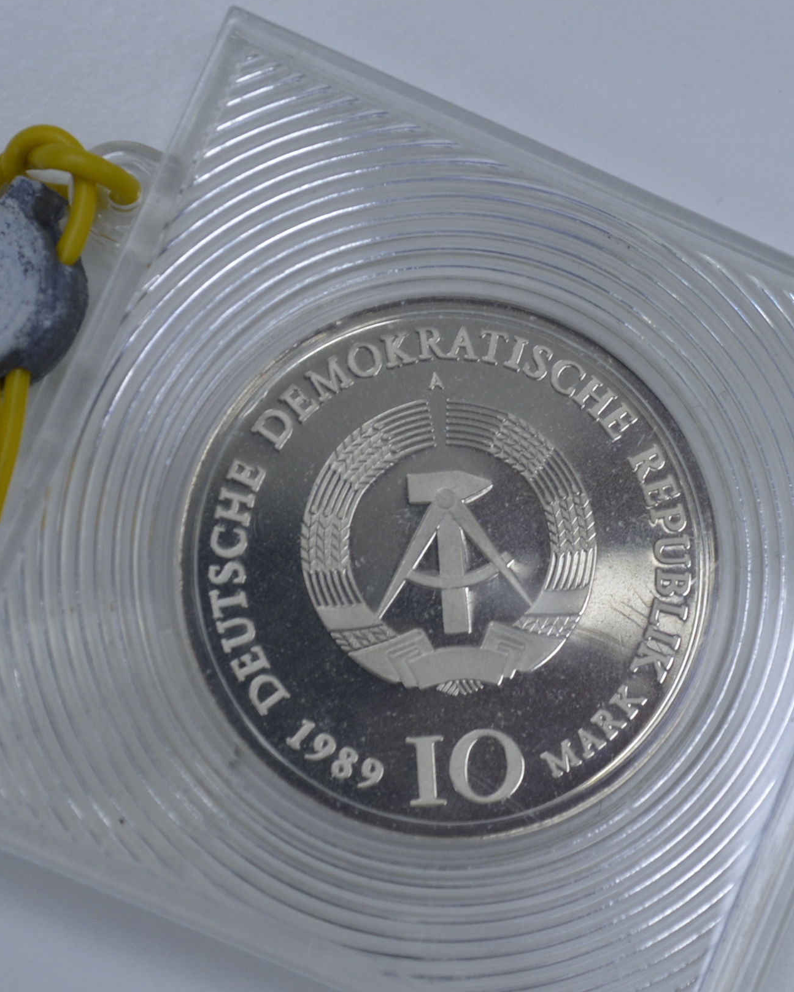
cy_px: 496
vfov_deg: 16.3
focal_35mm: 118
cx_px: 465
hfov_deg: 13.1
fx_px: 3457
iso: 400
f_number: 8
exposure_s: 1/60
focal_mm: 55
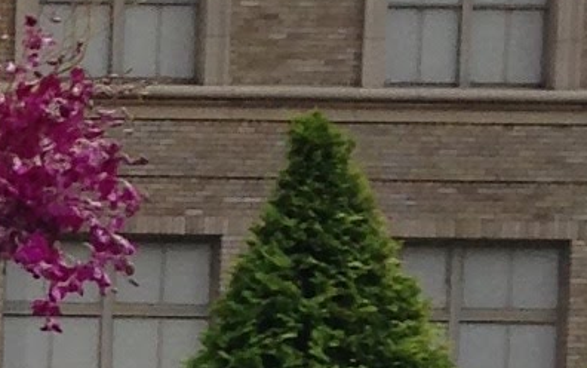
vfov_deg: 4.5
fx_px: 4610
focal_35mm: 288
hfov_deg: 6.9
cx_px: -789
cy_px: 810
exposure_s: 1/577
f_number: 2.4
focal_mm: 4.12
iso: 50
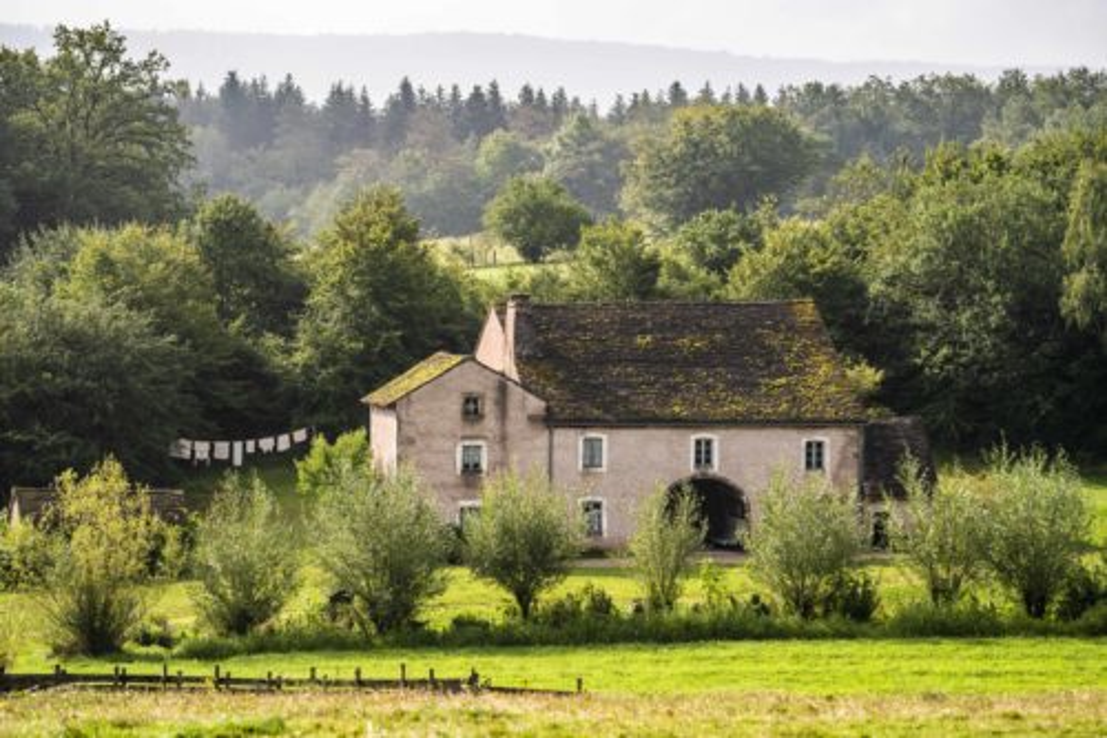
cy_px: 369
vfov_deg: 8.5
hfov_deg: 12.7
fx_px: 4980
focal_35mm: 162
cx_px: 554
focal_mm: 162
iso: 200
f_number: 4.5
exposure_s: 1/800
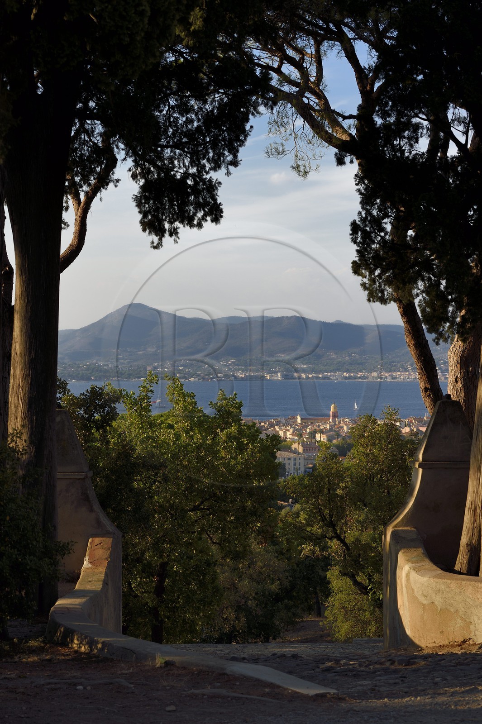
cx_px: 241
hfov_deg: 18.2
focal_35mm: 75
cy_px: 362
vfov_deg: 27.0
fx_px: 1508
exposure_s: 1/250
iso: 200
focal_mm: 75
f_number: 8
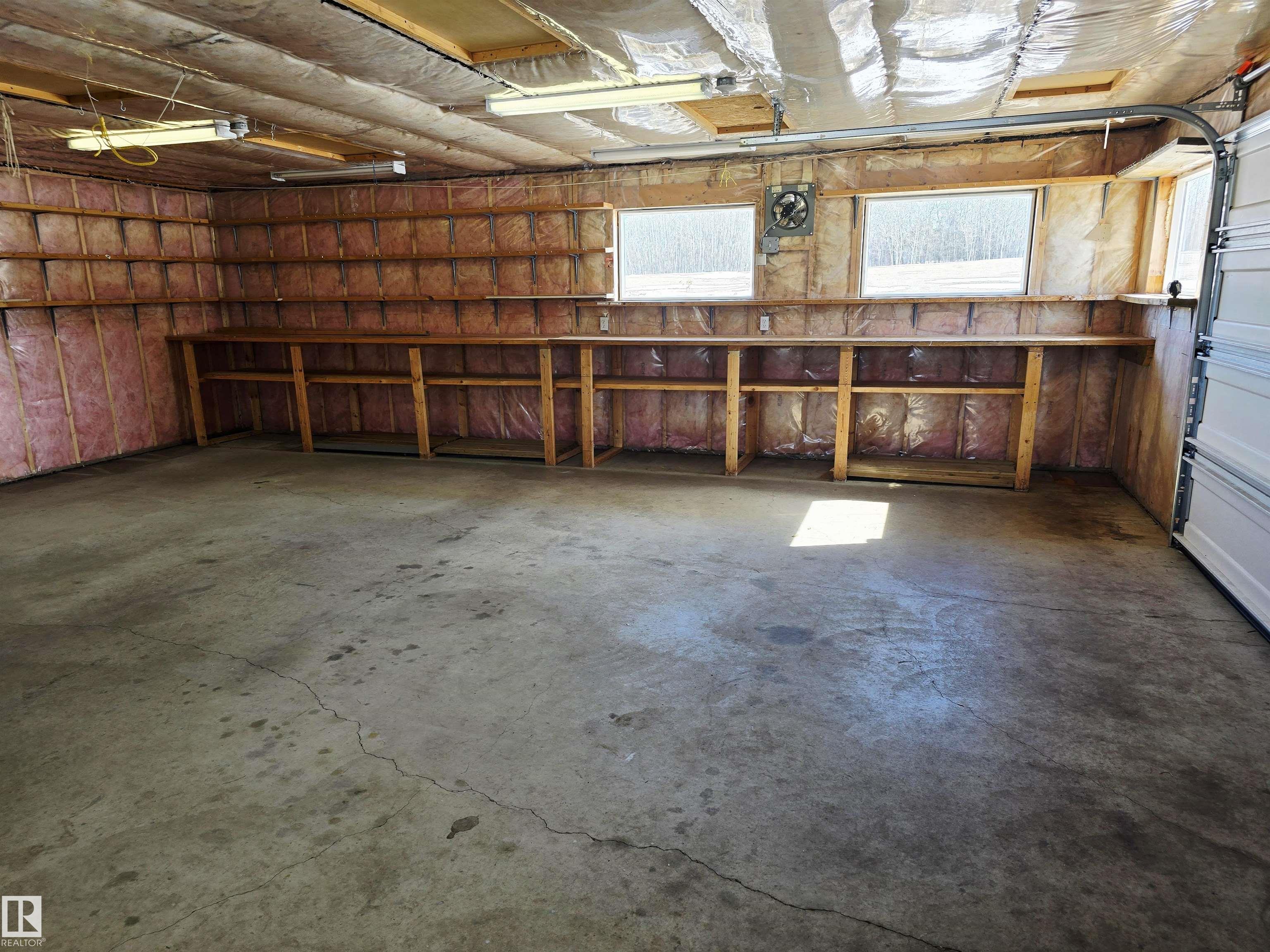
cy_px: 476
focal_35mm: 23
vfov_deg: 58.9
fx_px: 844
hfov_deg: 73.9
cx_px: 635
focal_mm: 6.3
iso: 25
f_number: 1.7
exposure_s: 1/120
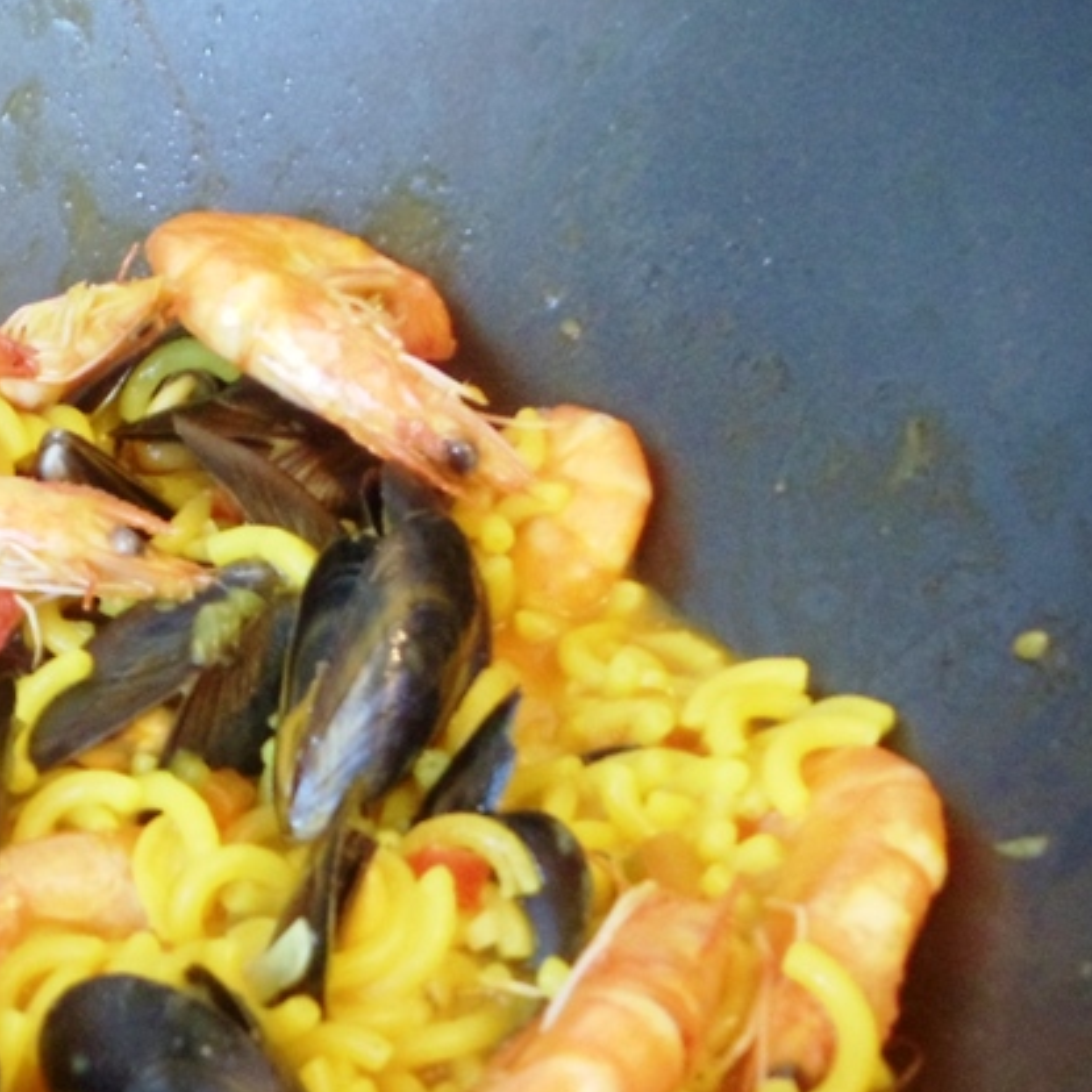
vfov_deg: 17.8
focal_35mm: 96
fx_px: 3426
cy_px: 981
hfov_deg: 17.4
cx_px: -158
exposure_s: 1/6
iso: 400
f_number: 3.5
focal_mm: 6
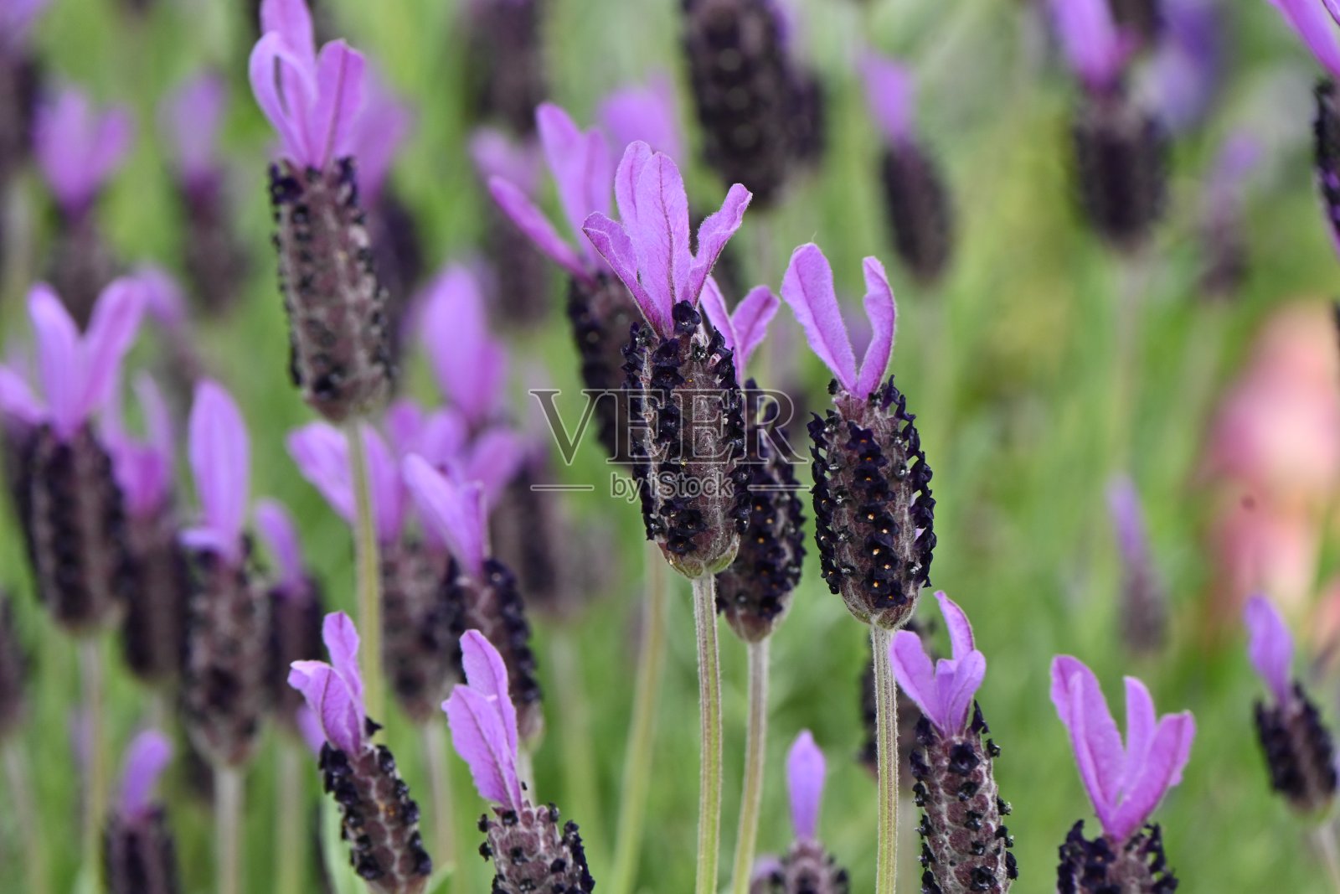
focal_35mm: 375
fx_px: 13959
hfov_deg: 5.5
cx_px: 670
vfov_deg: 3.7
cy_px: 447
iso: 400
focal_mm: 250
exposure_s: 1/200
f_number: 10
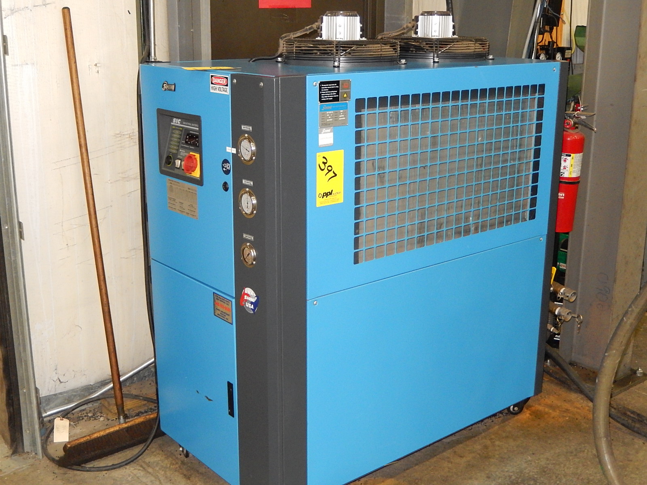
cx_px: 324
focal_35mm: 45
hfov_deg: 42.1
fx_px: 841
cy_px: 242
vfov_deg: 32.2
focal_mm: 8.1
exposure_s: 1/30
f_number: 4.3
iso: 720
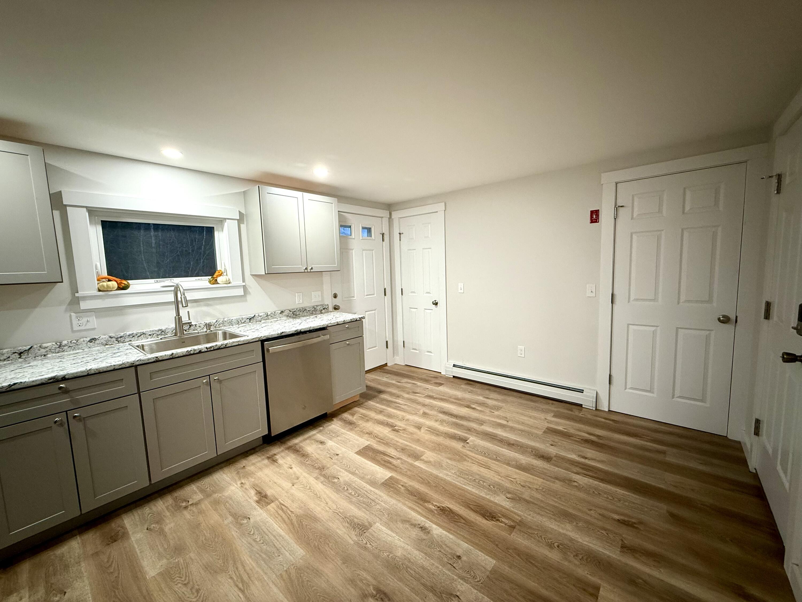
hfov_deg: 102.1
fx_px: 324
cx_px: 401
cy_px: 301
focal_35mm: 14
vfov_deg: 85.7
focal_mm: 2.22
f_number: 2.2
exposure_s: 1/60
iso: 250
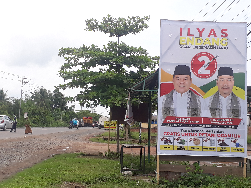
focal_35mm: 28
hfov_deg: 63.4
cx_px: 123
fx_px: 203
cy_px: 97
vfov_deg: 49.7
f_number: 1.9
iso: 40
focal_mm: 3.6
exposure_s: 1/1054
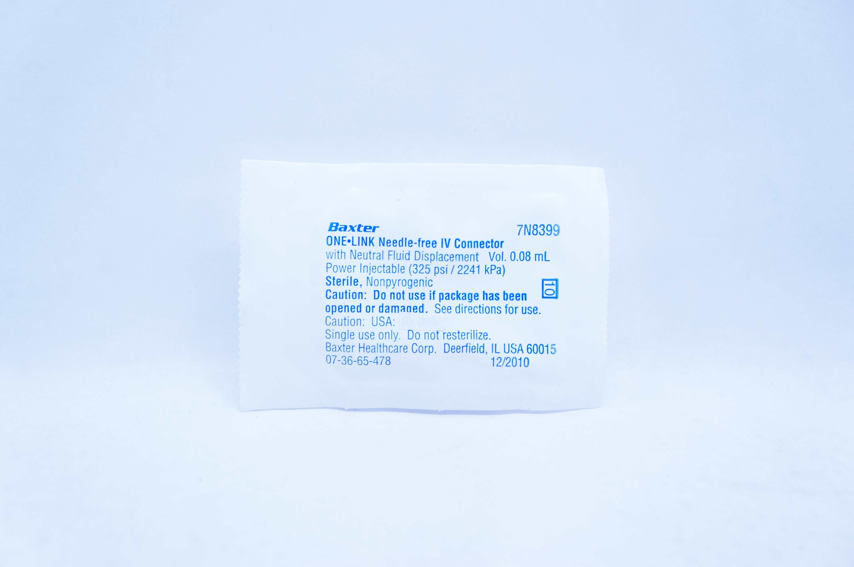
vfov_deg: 25.0
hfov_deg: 36.9
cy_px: 284
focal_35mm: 54
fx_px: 1280
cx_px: 427
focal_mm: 36
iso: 800
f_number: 4.5
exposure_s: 1/200
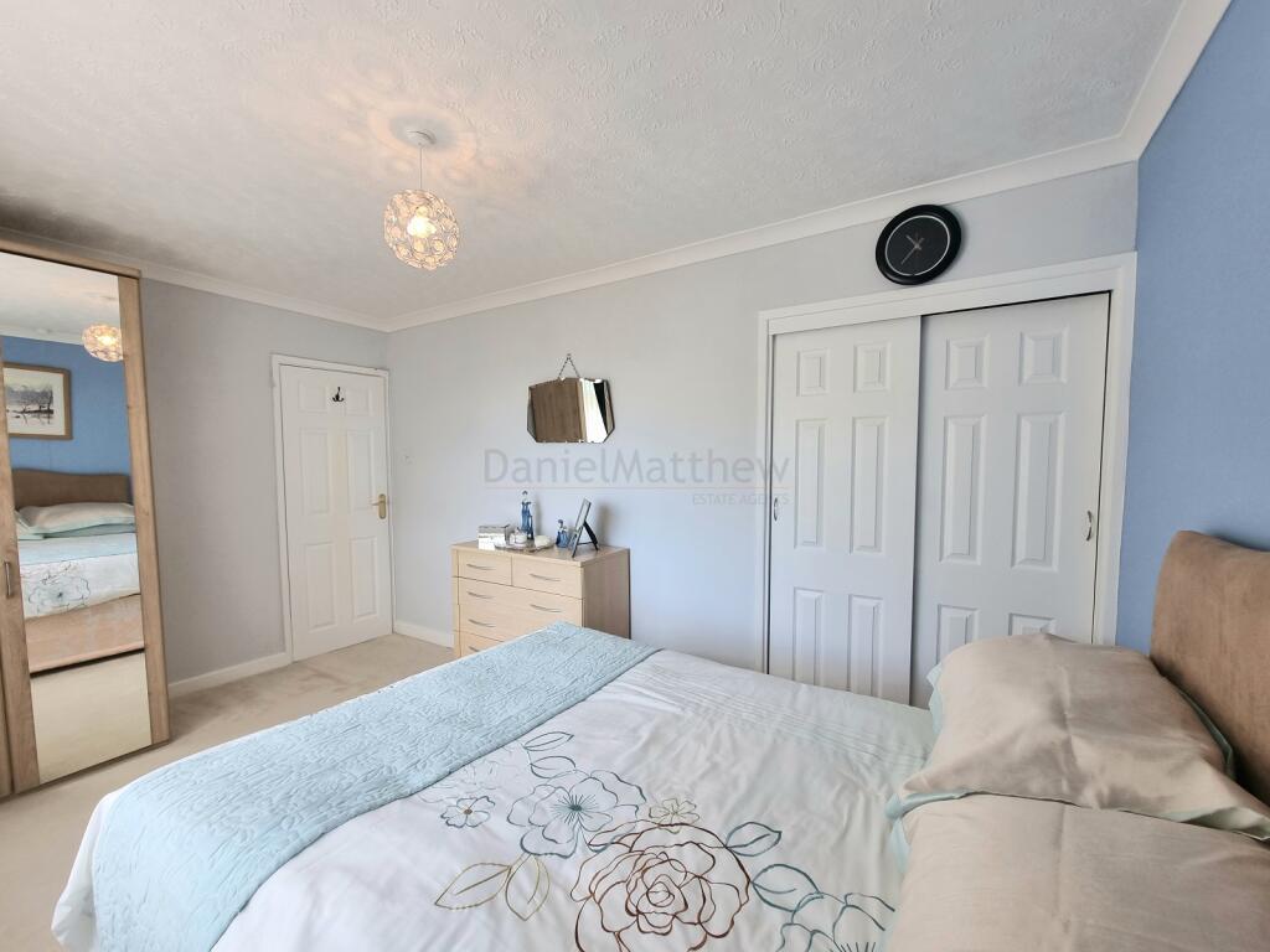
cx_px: 635
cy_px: 476
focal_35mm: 13
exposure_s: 1/100
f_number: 2.2
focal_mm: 2.2
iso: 64
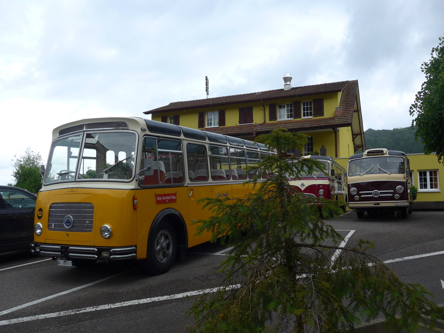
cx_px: 222
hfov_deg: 61.7
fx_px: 372
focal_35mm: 29
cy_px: 166
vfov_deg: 48.2
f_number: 2.8
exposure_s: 1/500
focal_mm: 6
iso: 80
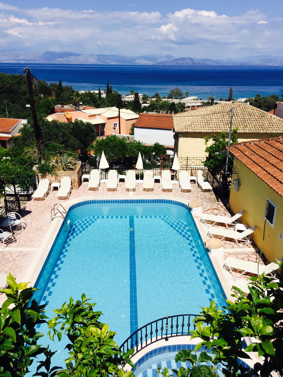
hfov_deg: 48.2
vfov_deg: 61.7
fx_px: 316
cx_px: 142
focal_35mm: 29
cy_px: 188
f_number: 2.2
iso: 40
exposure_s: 1/5128
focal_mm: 4.15
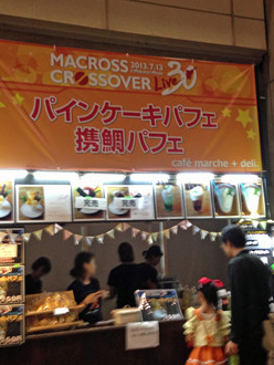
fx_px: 474
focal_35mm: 45
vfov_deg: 42.0
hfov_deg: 32.2
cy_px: 181
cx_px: 122
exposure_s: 1/20
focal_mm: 4.13
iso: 200
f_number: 2.4
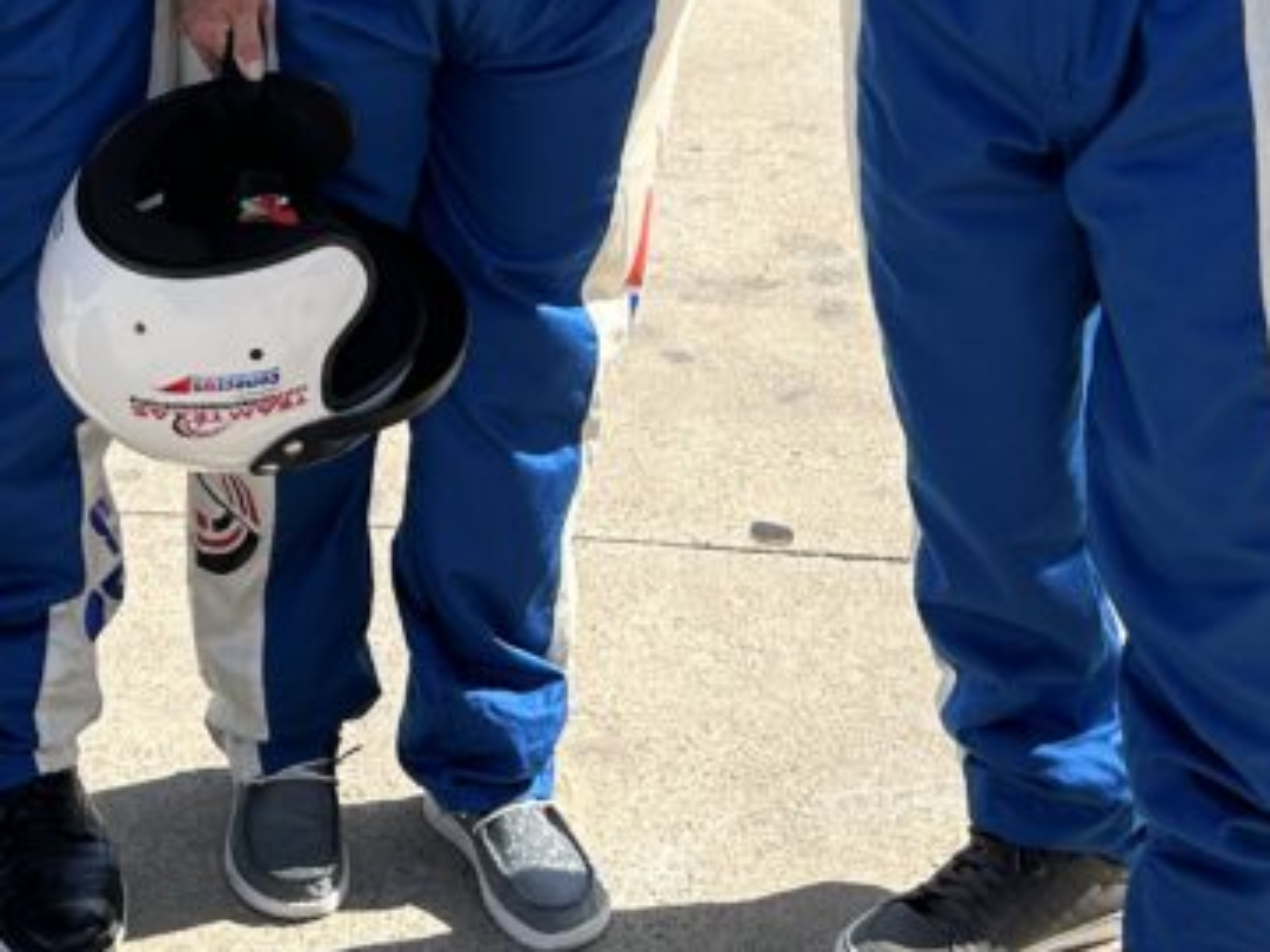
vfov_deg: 18.6
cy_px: -257
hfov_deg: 26.2
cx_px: 452
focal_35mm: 74
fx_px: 2715
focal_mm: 5.7
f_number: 1.5
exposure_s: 1/3831
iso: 50
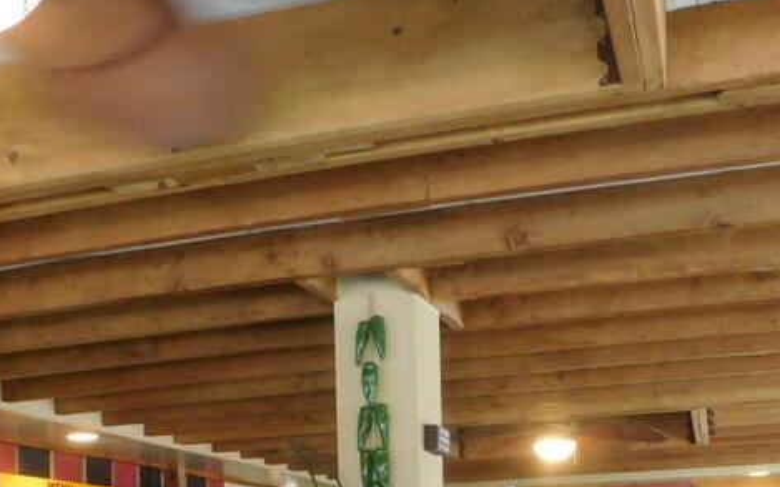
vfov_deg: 22.6
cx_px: 391
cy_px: 608
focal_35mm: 52
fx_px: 1105
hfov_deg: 38.9
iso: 220
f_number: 3
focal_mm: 4
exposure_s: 1/30
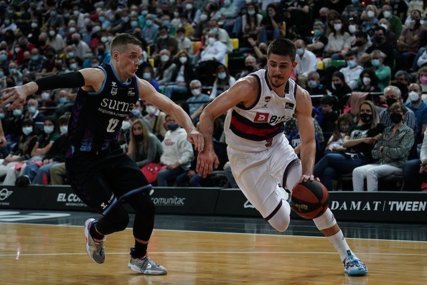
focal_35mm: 105
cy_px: 142
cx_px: 214
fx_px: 1245
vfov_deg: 13.0
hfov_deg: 19.5
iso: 3200
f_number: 4
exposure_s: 1/1000
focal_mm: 105
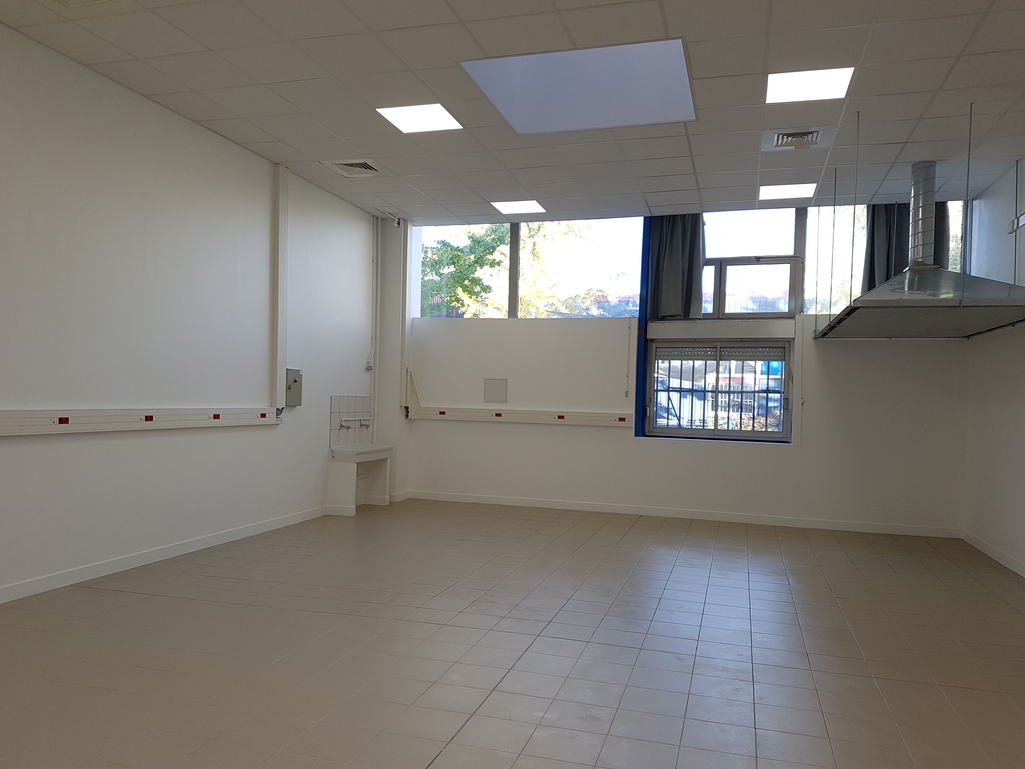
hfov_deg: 67.3
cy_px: 384
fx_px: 770
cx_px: 512
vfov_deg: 53.1
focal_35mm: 26
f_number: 1.7
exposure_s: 1/173
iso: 50
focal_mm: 4.2
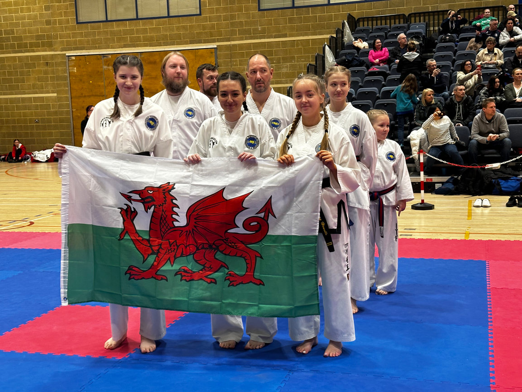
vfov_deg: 30.3
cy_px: 196
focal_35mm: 48
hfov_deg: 39.7
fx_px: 724
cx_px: 261
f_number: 1.78
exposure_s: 1/60
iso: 125
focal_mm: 6.86
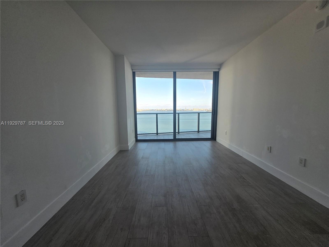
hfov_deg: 106.2
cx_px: 164
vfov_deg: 89.9
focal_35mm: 13
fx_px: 124
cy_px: 124
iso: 25
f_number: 2.2
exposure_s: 1/221
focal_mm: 1.7
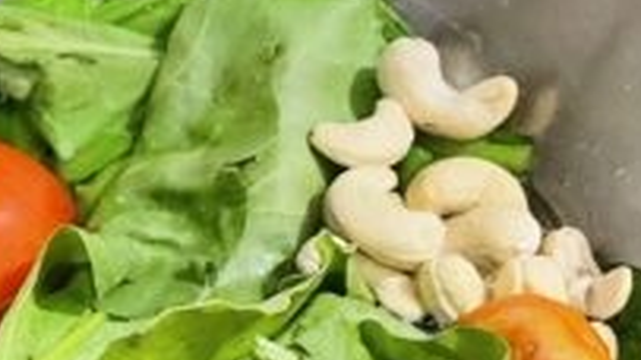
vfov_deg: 14.3
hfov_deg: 25.4
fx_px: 1376
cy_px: 469
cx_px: 60
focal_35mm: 81
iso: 500
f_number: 1.6
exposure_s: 1/50
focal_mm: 4.2
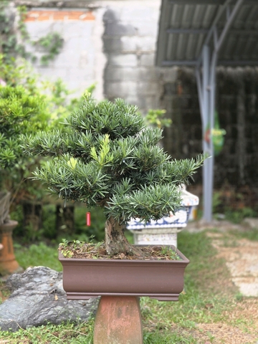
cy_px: 172
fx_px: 686
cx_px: 129
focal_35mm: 69
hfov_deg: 21.3
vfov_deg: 28.2
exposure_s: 1/213
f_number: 2.4
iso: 50
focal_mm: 7.9
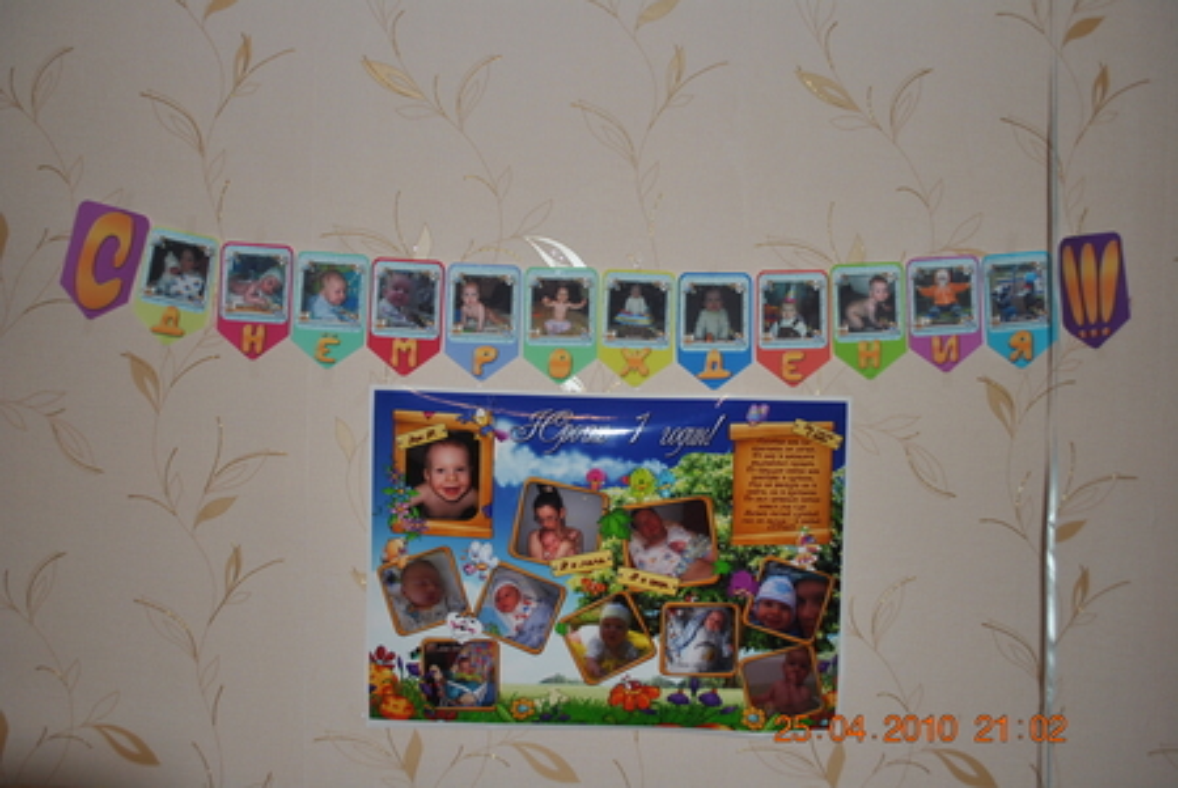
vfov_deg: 40.1
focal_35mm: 33
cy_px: 394
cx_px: 589
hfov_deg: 57.2
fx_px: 1081
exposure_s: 1/60
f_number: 3.8
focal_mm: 22
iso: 200
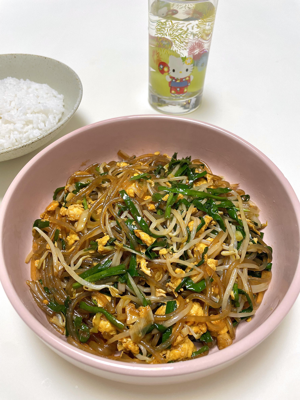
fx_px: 300
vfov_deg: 67.3
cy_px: 200
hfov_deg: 53.1
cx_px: 150
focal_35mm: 26
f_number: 1.6
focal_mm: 4.2
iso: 80
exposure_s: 1/100
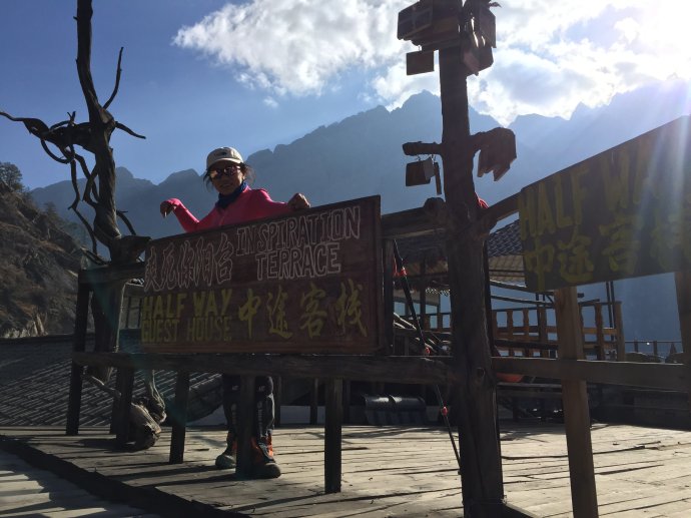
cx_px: 346
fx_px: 579
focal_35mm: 29
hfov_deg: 61.7
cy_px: 259
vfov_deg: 48.2
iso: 32
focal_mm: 4.15
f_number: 2.2
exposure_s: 1/3300
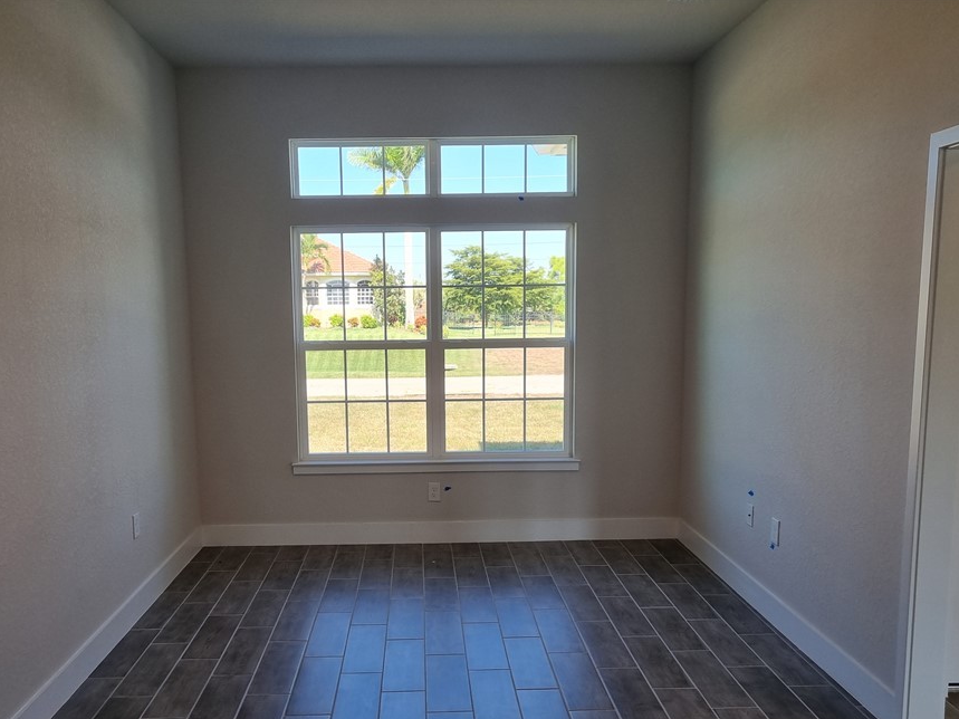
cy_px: 425
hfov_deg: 58.2
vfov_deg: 45.2
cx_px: 425
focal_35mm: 31
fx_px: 859
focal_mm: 5.4
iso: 50
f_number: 1.8
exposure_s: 1/173
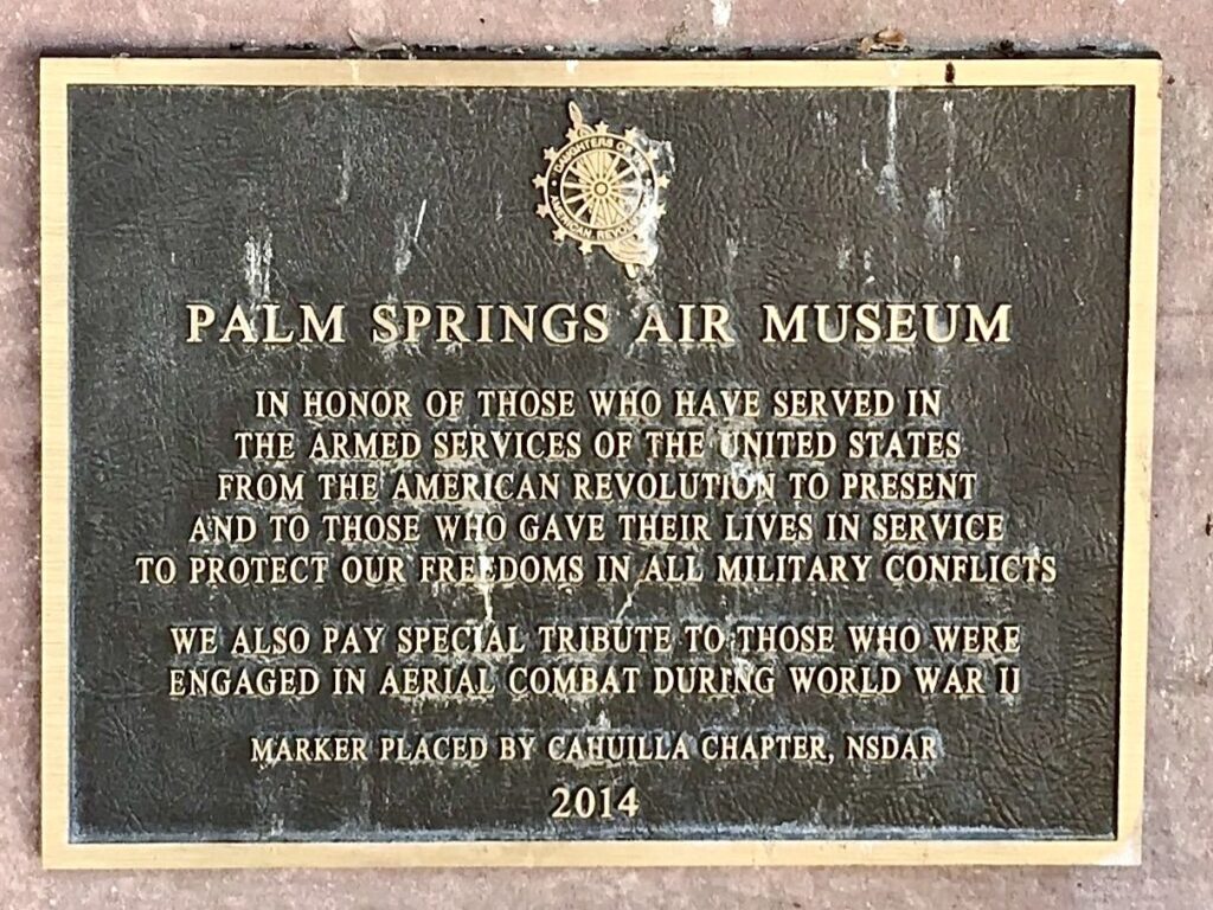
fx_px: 981
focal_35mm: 28
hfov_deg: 63.4
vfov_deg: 49.7
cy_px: 455
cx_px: 606
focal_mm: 3.99
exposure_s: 1/145
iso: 20
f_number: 1.8
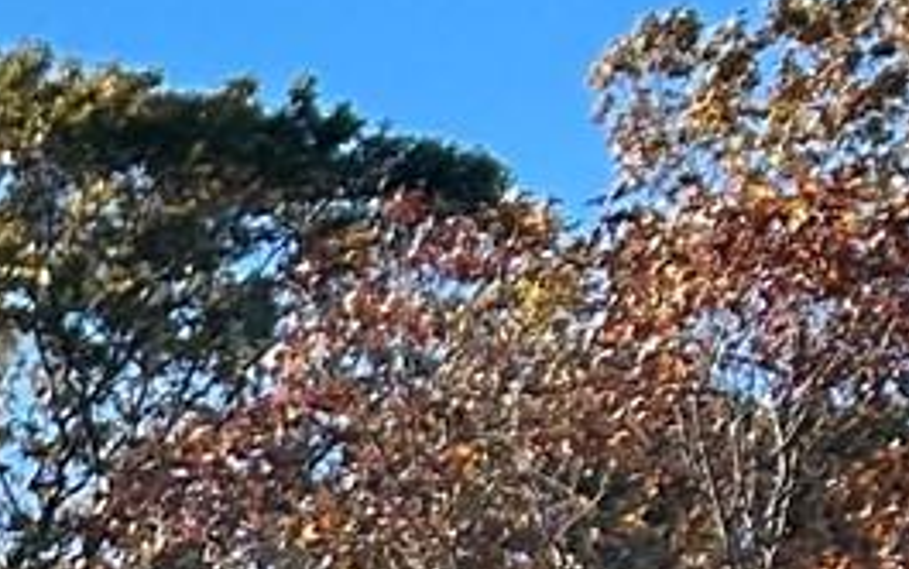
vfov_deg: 5.4
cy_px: 2228
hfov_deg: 7.5
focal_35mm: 213
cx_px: -2470
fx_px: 5280
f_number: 1.5
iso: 50
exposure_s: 1/1669
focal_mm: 5.7
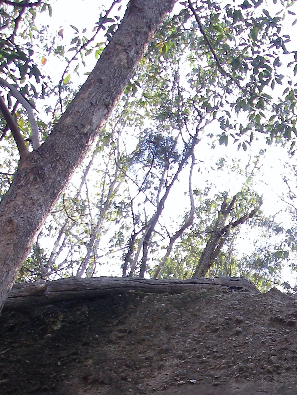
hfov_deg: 18.0
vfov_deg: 23.4
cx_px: 289
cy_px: 398
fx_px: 915
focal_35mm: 80
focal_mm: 6.3
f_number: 3.3
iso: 64
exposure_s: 1/80
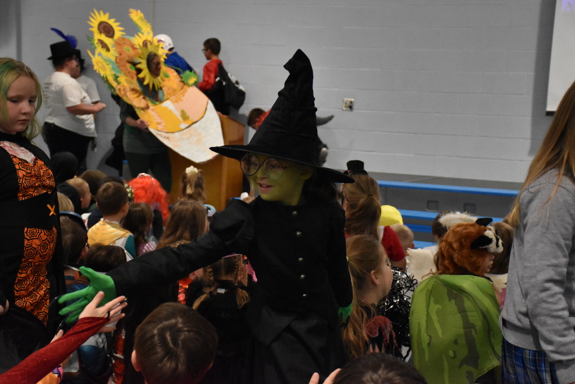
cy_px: 192
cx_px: 288
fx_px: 1150
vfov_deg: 18.9
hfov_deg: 28.1
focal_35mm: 72
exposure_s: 1/400
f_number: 4.5
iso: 6400
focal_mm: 48
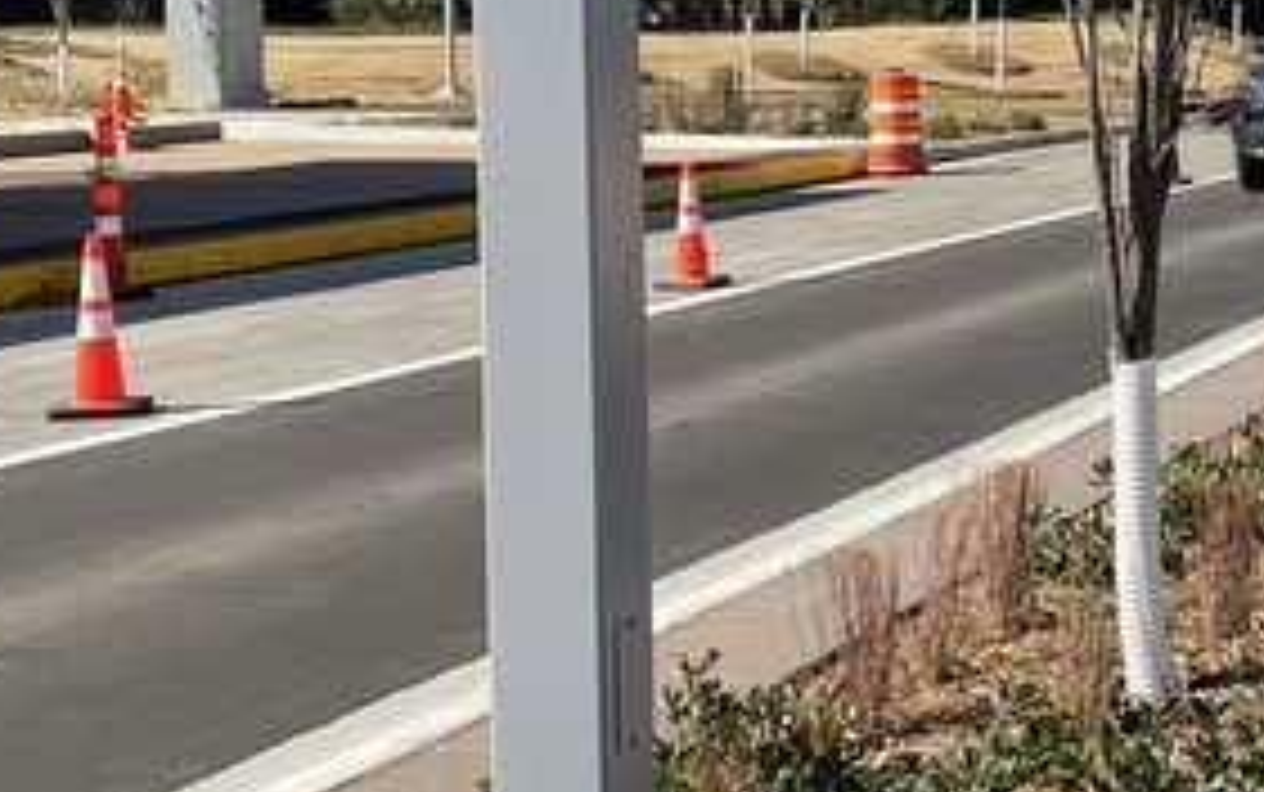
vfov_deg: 15.1
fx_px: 2964
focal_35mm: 86
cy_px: 173
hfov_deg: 23.3
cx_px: 1197
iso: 32
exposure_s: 1/4000
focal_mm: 4.2
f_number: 1.6
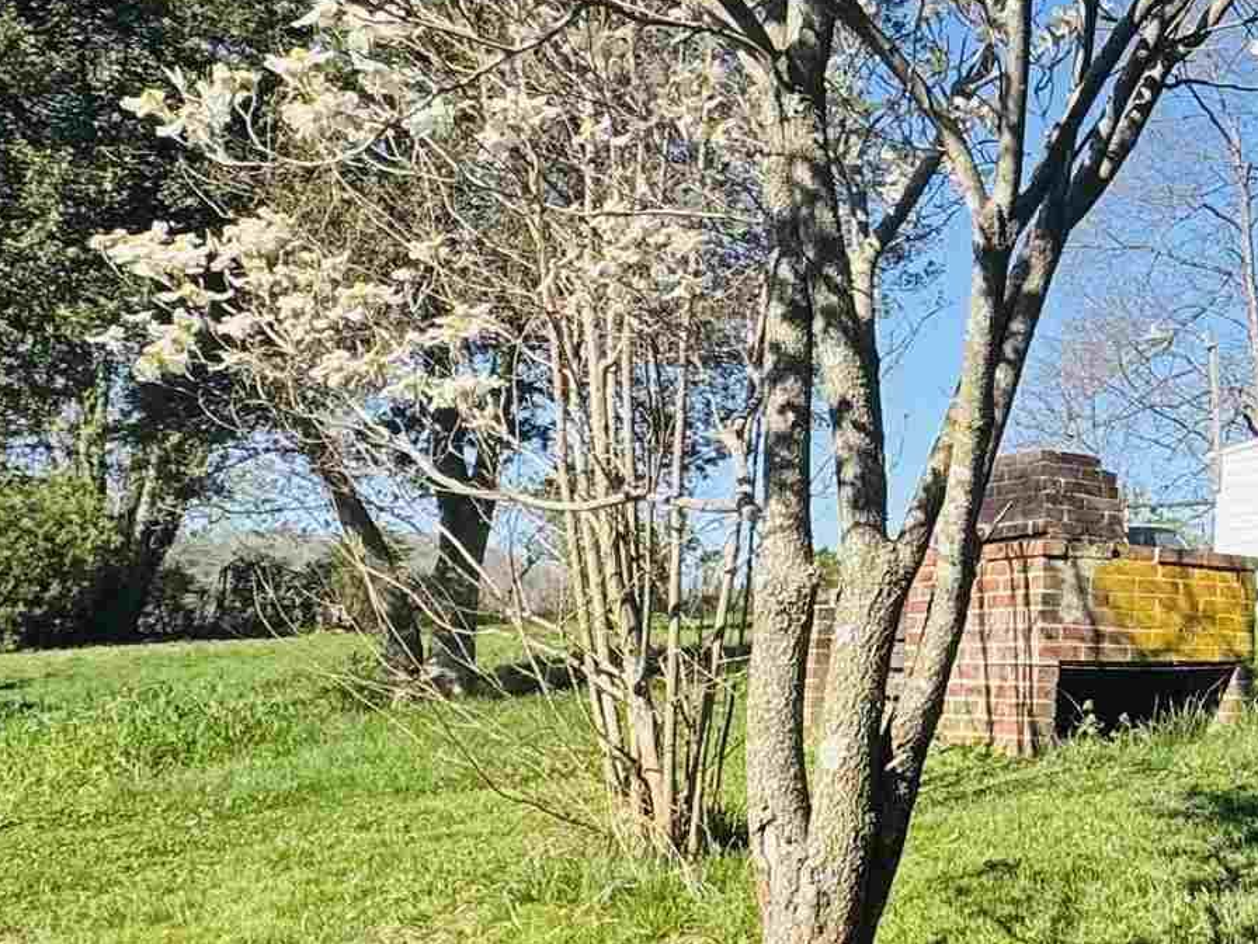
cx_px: 1533
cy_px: 386
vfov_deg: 30.2
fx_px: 1744
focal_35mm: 48
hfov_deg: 32.3
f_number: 2.2
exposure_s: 1/1143
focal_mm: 2.22
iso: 40
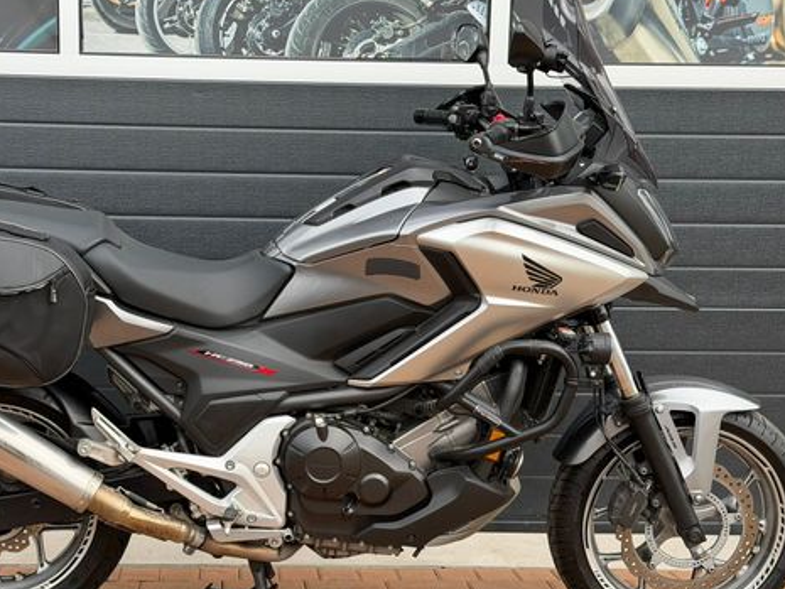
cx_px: 307
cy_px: 359
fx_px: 1497
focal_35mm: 66
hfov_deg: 29.3
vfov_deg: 22.2
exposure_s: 1/769
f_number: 1.78
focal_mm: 6.76
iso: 64
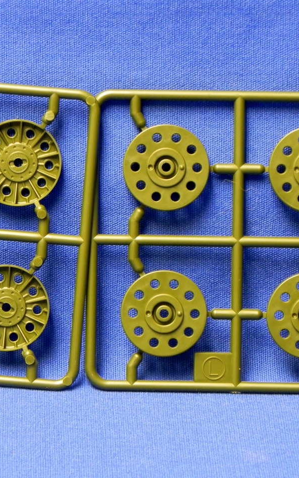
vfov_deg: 11.4
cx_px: 90
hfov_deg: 7.2
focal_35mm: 183
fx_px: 2385
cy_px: 238
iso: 400
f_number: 4.5
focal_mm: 23
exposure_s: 1/6
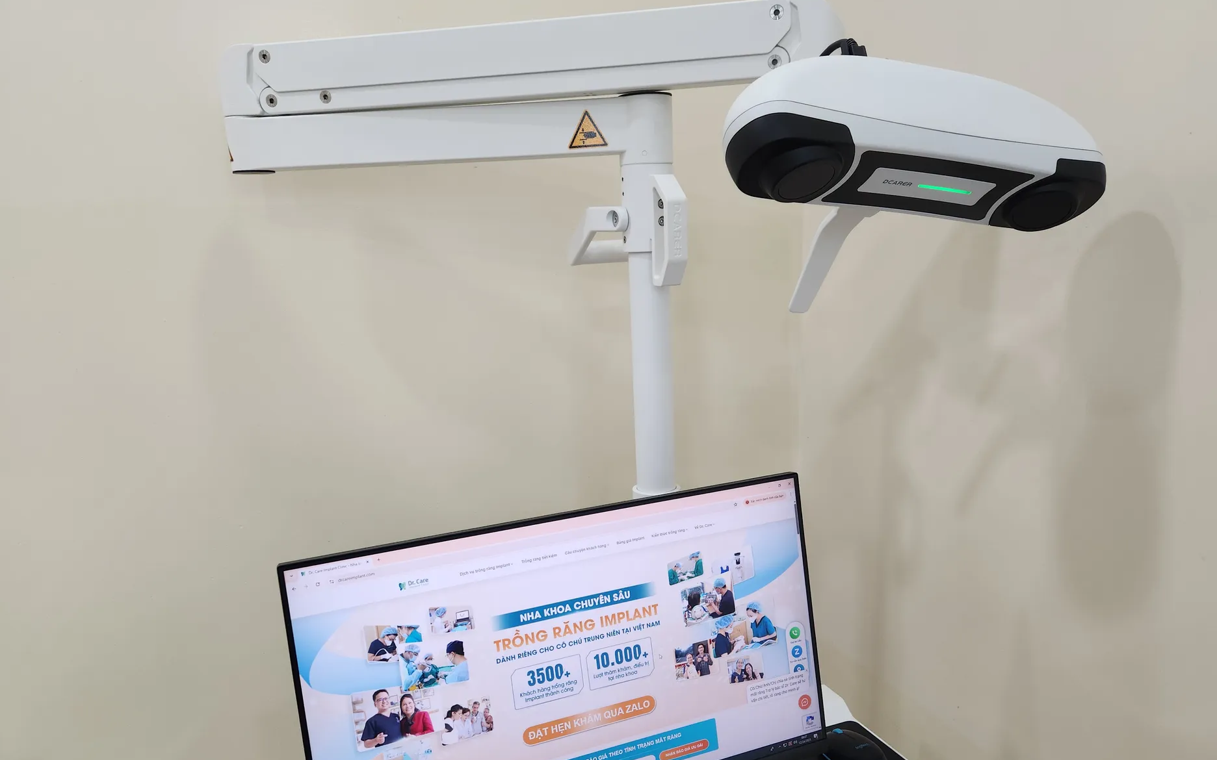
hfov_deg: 72.5
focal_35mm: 25
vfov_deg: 49.0
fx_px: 829
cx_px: 614
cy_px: 446
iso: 160
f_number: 1.8
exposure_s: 1/180
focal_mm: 5.4
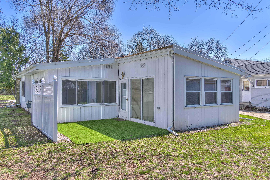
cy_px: 90
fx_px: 210
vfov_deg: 46.4
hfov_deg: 65.5
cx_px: 135
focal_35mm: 28
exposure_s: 1/2000
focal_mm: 28
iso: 200
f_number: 3.2
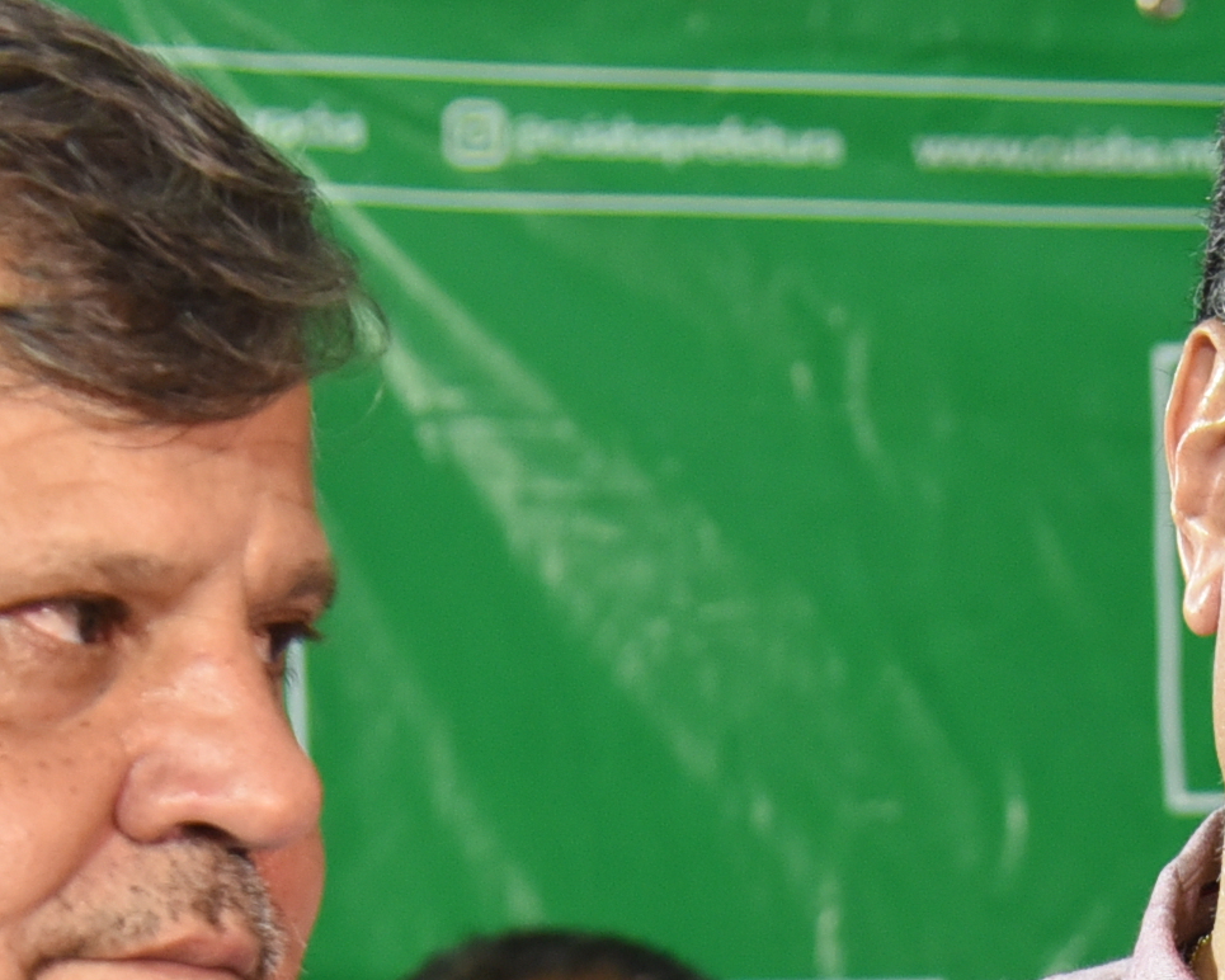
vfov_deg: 7.9
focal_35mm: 193
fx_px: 6997
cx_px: 1049
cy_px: 1233
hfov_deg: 10.0
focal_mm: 44
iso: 2000
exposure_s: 1/200
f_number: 4
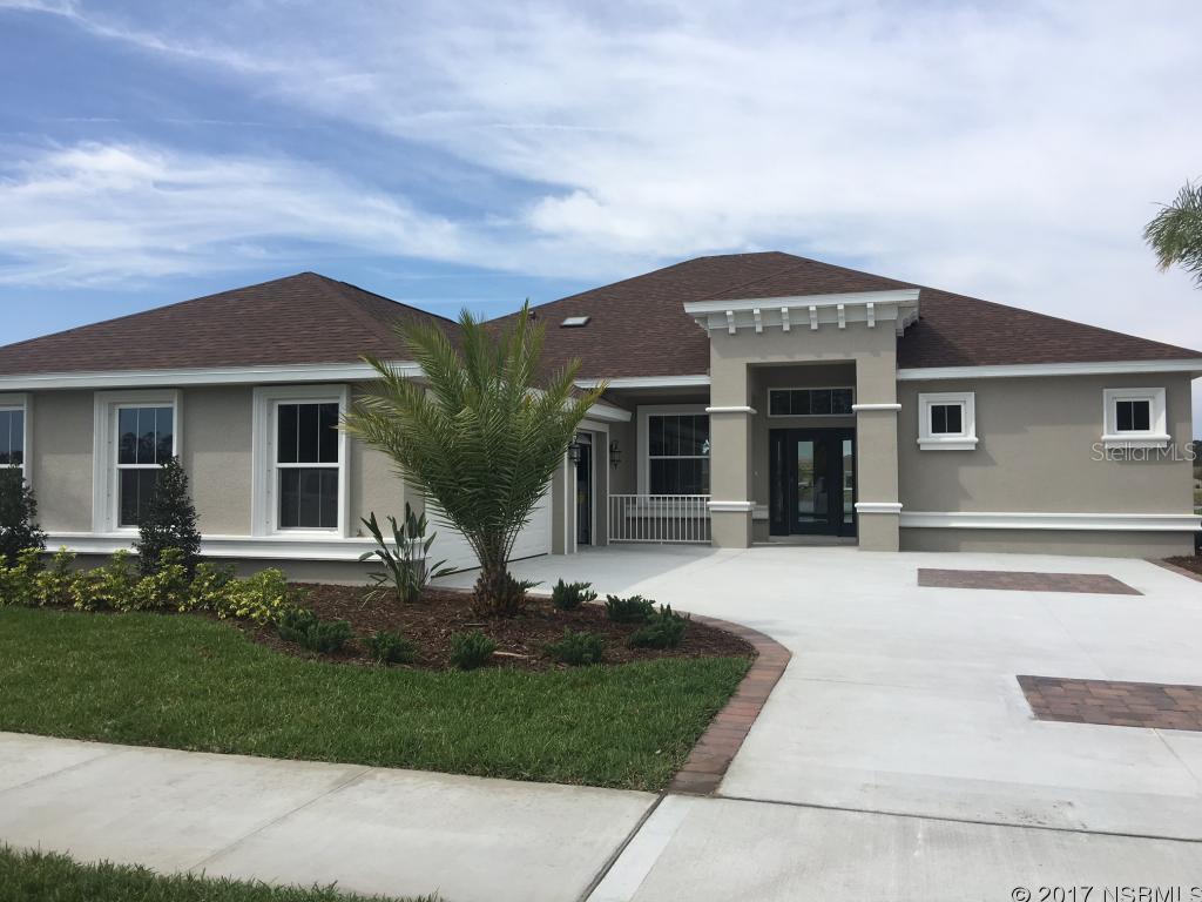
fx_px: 1007
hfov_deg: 61.7
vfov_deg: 48.2
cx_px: 601
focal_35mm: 29
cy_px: 451
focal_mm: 4.15
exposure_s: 1/1789
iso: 25
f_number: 2.2
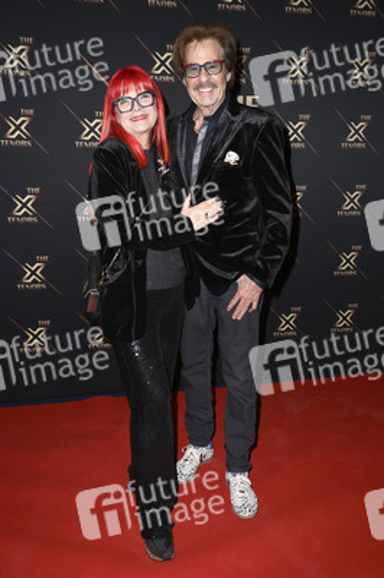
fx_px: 545
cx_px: 192
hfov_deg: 38.8
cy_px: 289
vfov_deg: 55.8
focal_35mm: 34
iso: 200
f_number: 5
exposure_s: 1/200
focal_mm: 34
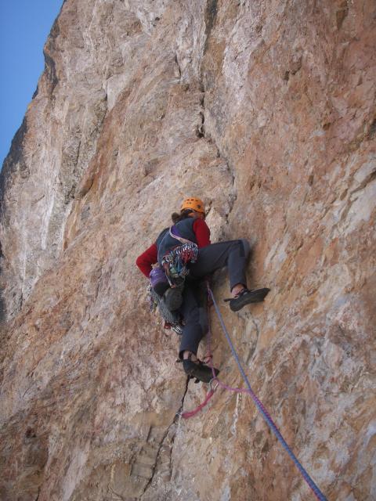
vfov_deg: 50.1
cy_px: 250
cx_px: 188
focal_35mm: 37
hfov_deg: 38.7
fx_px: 536
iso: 50
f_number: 3.5
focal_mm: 7.7
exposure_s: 1/250
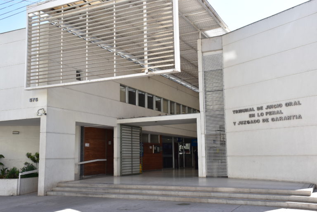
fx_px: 344
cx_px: 158
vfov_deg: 34.3
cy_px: 106
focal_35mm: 39
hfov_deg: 49.5
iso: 400
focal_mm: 26
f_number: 10
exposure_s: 1/250
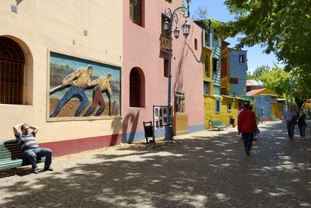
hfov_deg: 60.3
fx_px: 268
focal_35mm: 31
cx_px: 156
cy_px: 104
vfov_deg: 42.3
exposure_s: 1/320
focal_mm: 31
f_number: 8
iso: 200
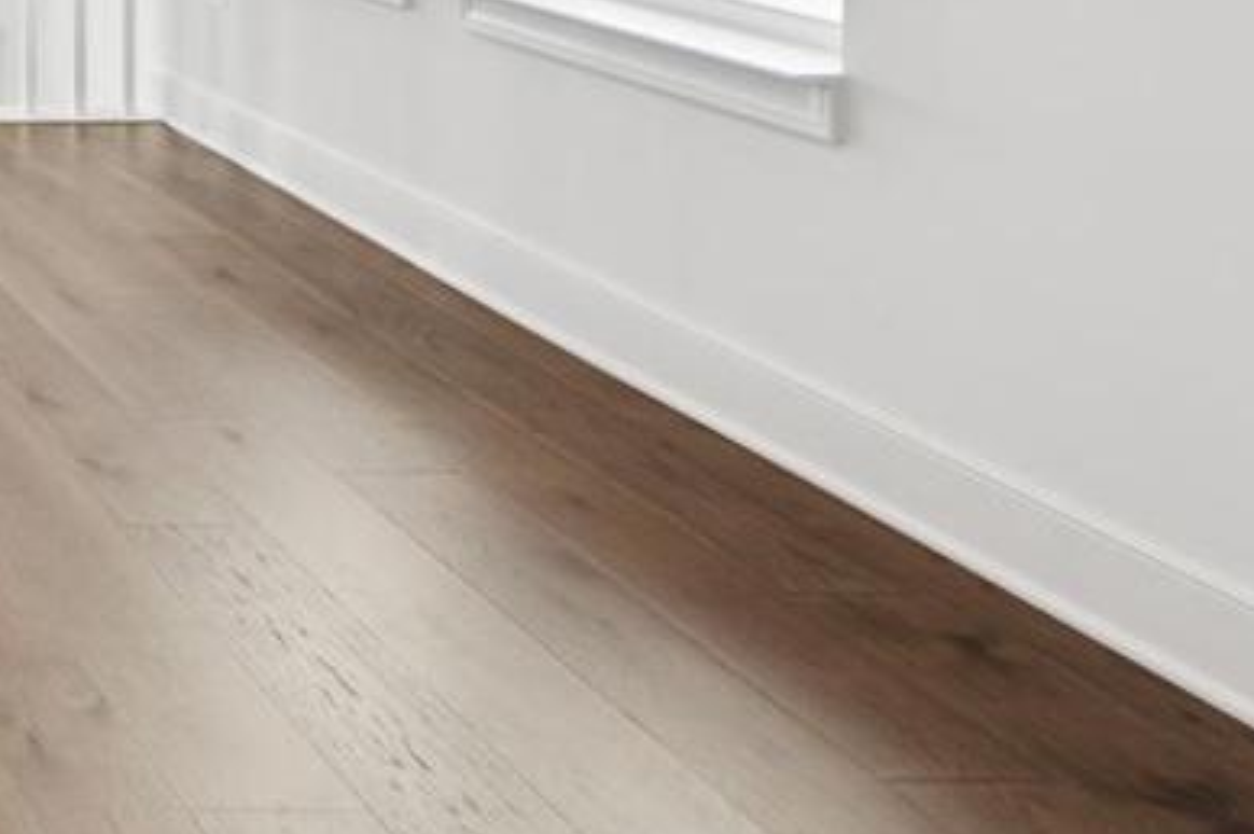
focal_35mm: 52
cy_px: -265
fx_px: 1810
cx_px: -624
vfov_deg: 22.9
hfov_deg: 27.0
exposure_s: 1/8
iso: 100
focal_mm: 14
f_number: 8
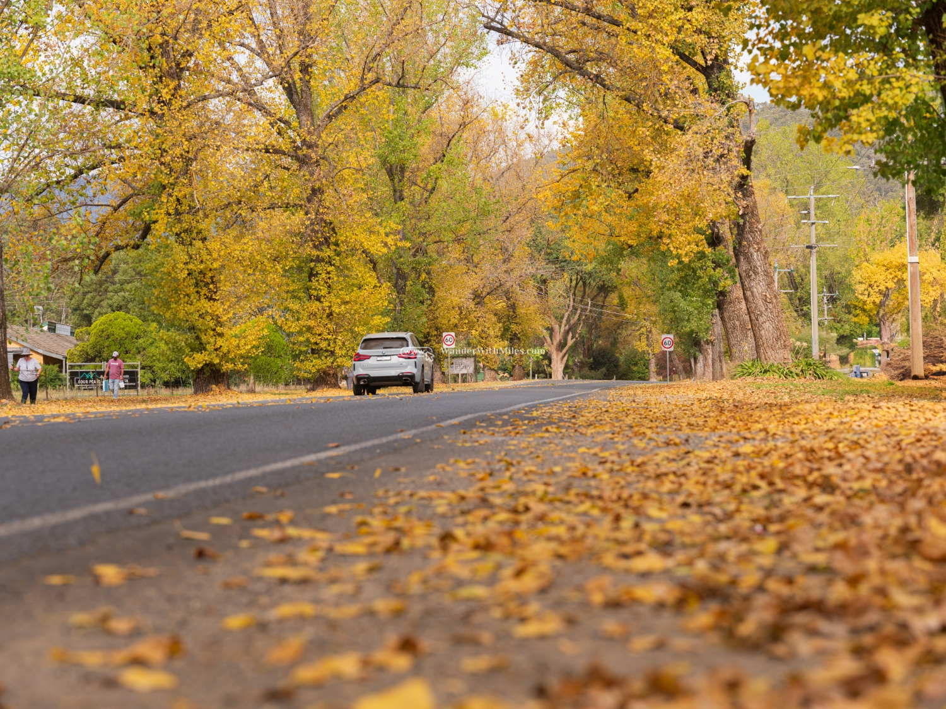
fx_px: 2378
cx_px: 473
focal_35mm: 87
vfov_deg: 17.0
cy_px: 354
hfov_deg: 22.5
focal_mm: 110
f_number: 5.6
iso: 200
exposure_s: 1/210
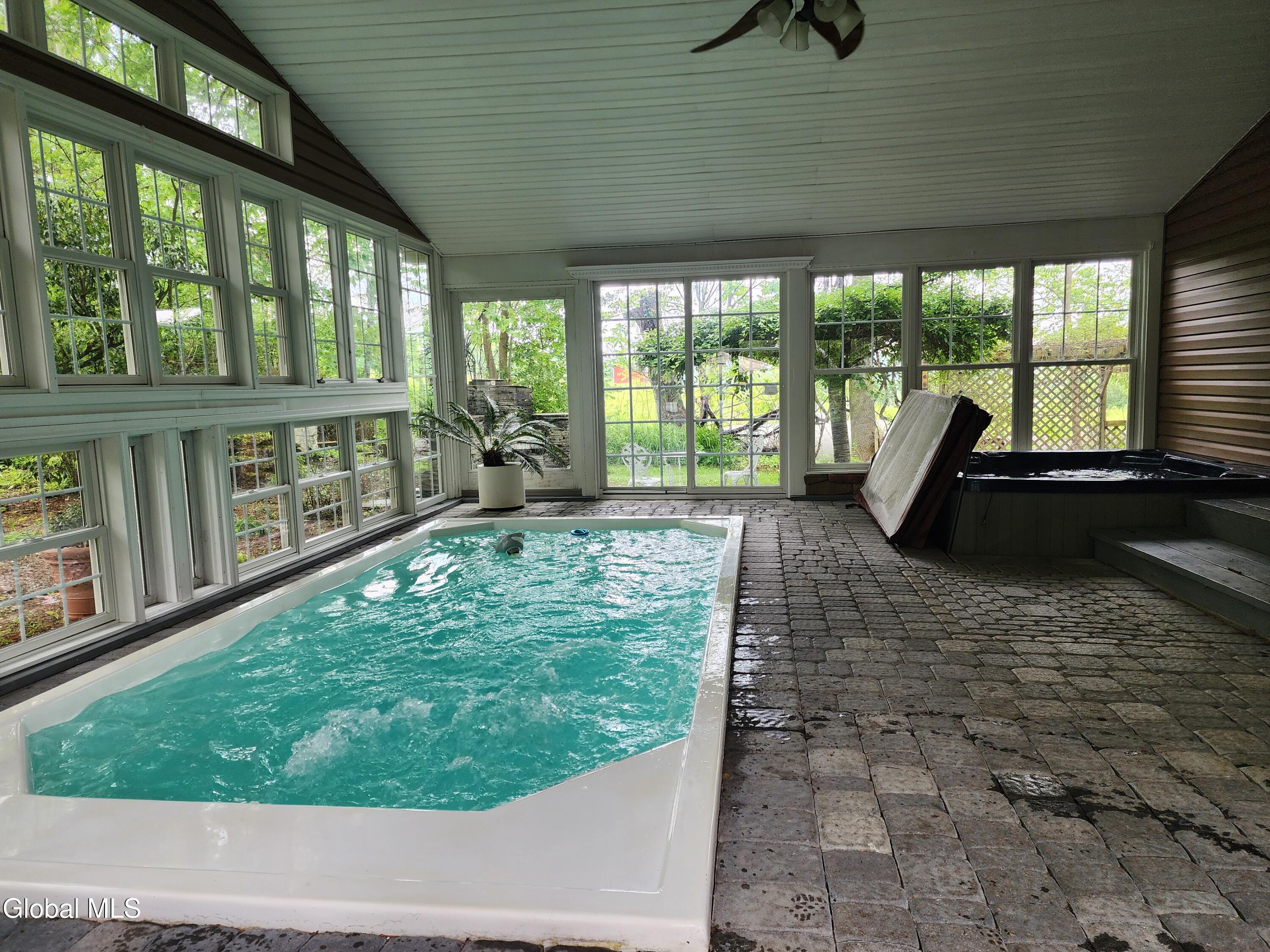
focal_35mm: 23
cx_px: 635
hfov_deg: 73.9
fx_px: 844
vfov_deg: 58.9
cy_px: 476
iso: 64
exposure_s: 1/180
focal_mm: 6.4
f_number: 1.8
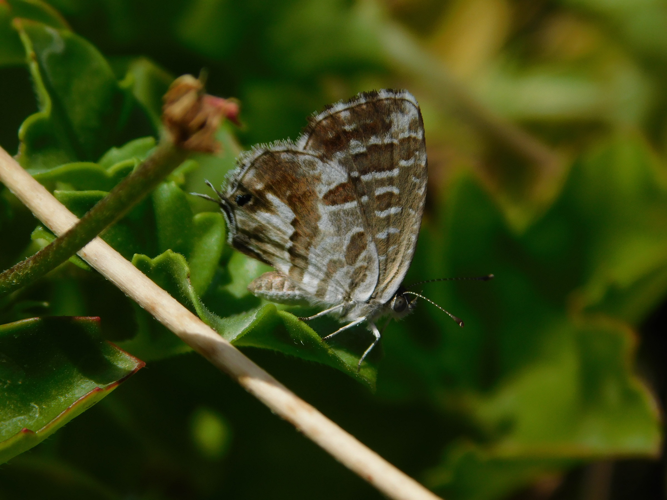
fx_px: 2852
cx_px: 334
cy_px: 250
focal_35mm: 148
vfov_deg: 10.0
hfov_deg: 13.3
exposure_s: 1/1000
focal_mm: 26.3
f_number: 5.1
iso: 125
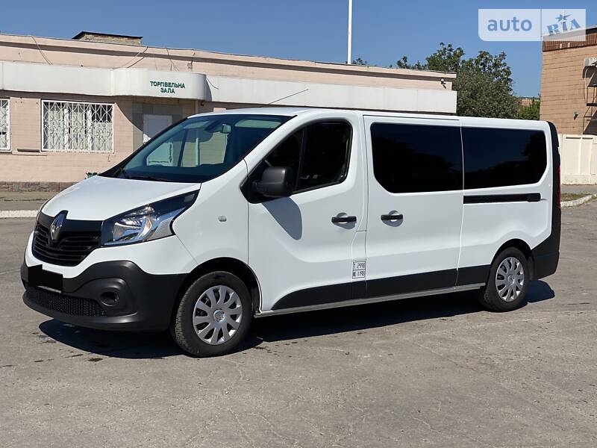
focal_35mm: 52
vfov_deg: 28.0
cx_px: 298
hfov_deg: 36.8
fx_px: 897
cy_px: 224
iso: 25
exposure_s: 1/3690
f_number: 2
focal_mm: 6
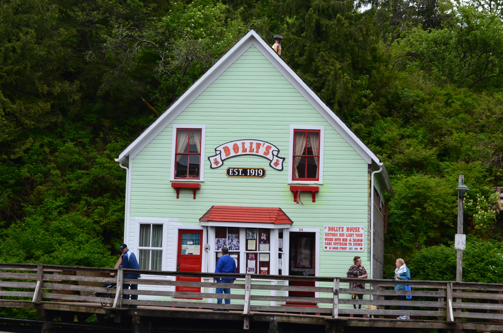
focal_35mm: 72
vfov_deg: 18.8
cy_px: 166
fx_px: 1004
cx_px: 252
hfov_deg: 28.1
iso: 200
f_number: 11
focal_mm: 48
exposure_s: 1/125
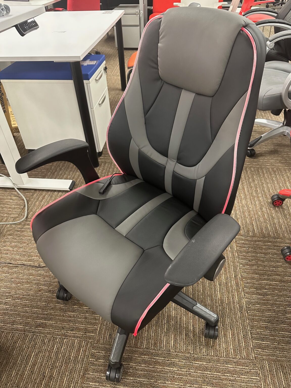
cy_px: 194
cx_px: 146
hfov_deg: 56.8
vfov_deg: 71.6
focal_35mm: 24
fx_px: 269
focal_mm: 6.86
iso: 500
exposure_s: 1/60
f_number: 1.78
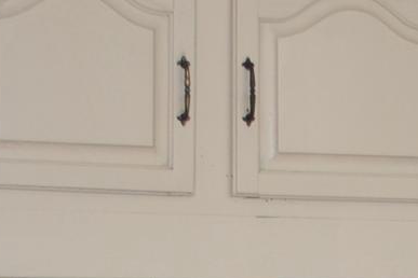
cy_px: 602
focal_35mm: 191
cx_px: 468
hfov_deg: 10.6
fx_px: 2218
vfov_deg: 6.9
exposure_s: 1/60
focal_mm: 24
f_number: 4
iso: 200
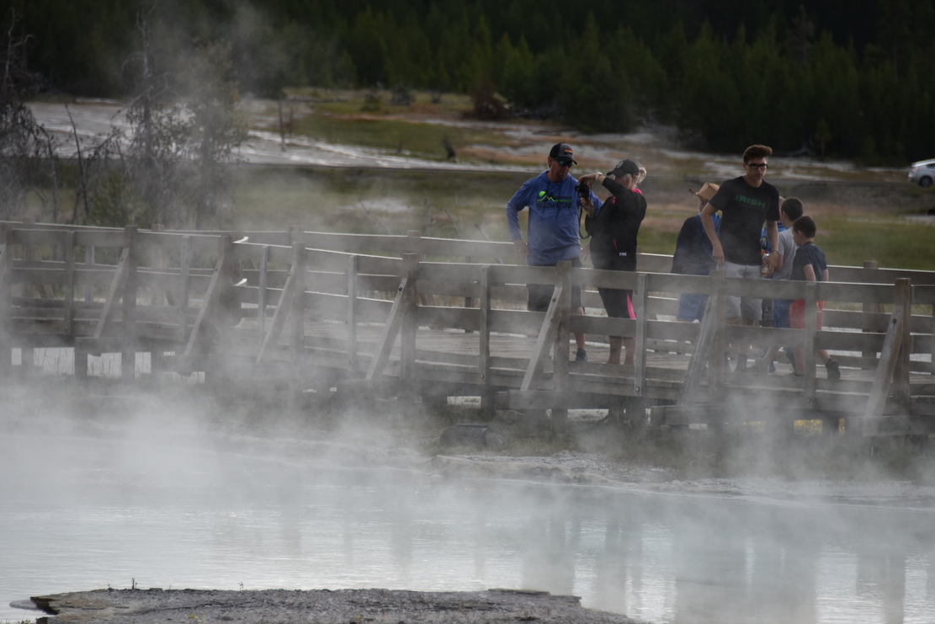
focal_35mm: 242
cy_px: 333
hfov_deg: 8.5
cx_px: 486
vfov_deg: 5.7
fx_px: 6286
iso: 640
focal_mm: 210
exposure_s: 1/500
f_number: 5.6
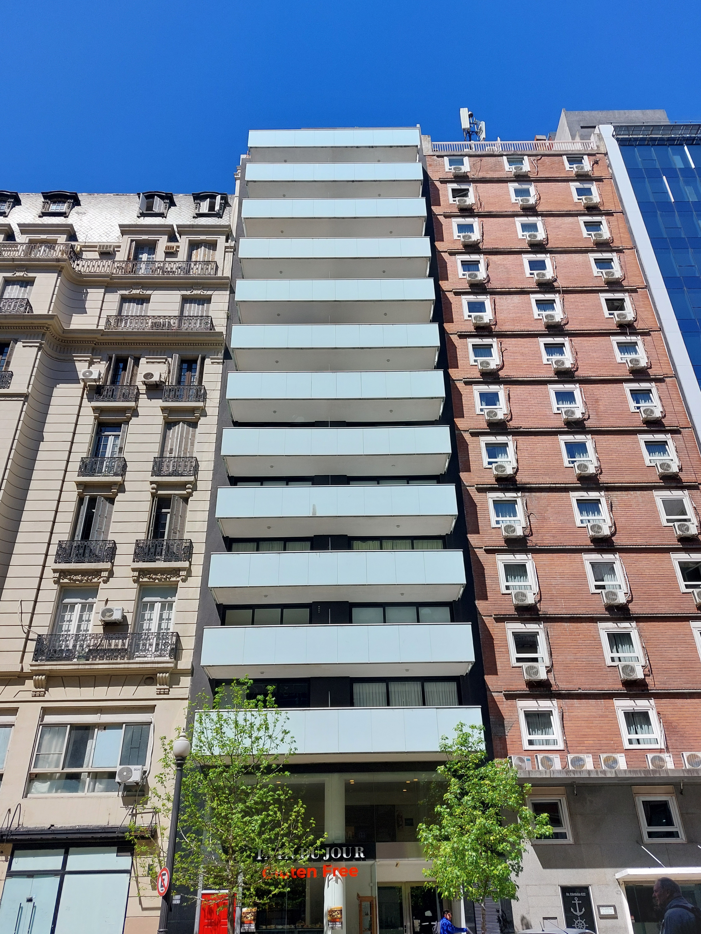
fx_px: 648
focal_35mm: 24
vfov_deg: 71.6
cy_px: 467
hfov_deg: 56.8
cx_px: 350
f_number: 1.8
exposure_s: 1/1429
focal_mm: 5.23
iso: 25
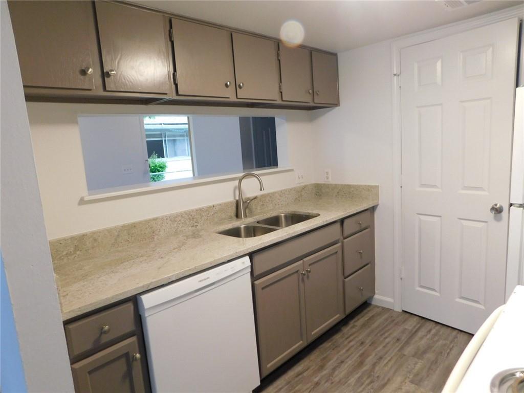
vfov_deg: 58.9
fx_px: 348
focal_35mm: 23
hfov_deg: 73.9
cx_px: 262
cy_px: 196
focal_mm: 4
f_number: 3
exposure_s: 1/30
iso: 220
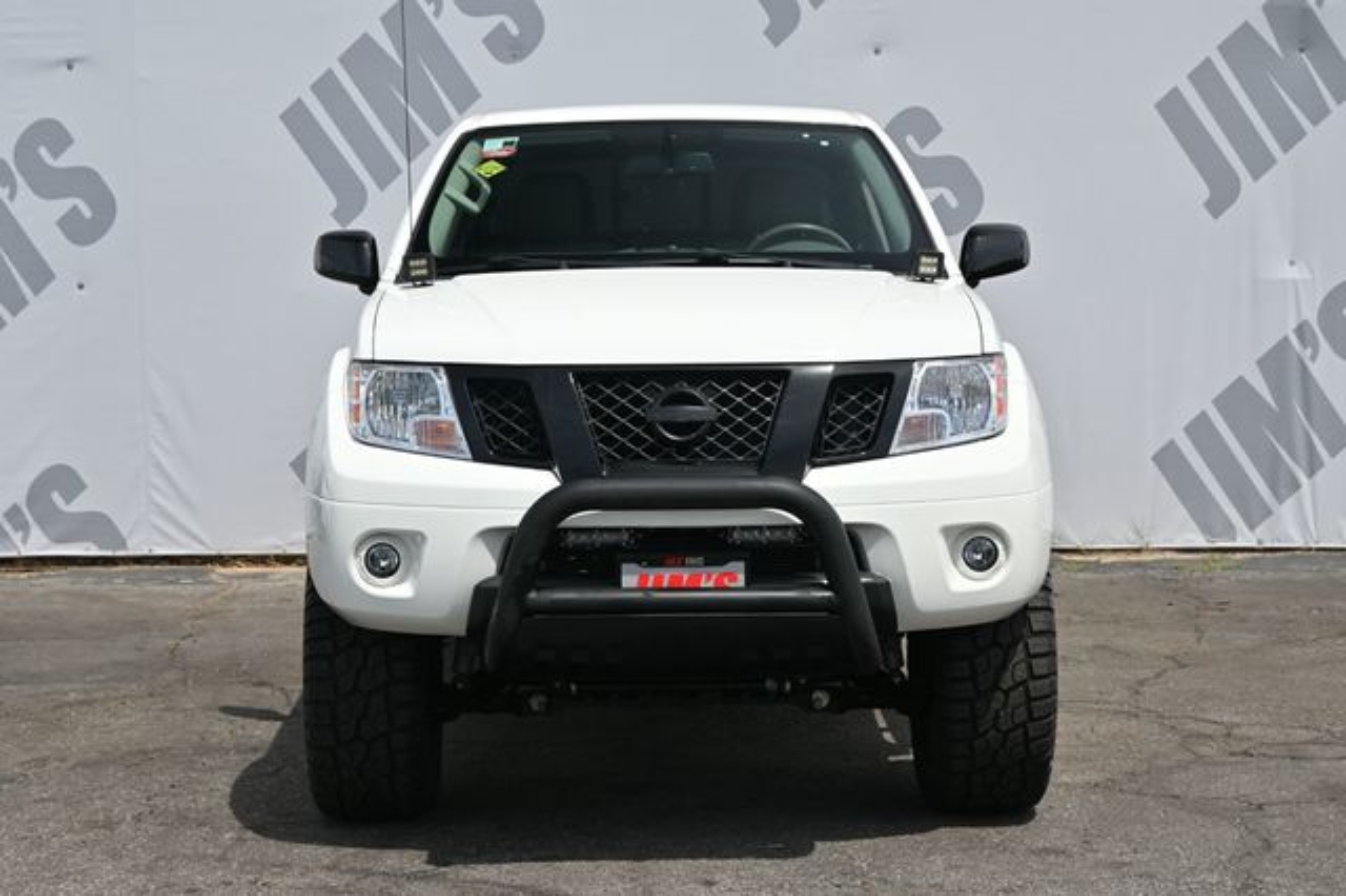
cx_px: 673
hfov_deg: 31.2
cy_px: 448
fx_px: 2410
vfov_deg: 21.1
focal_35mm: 64
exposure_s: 1/320
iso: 100
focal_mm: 43
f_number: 6.3
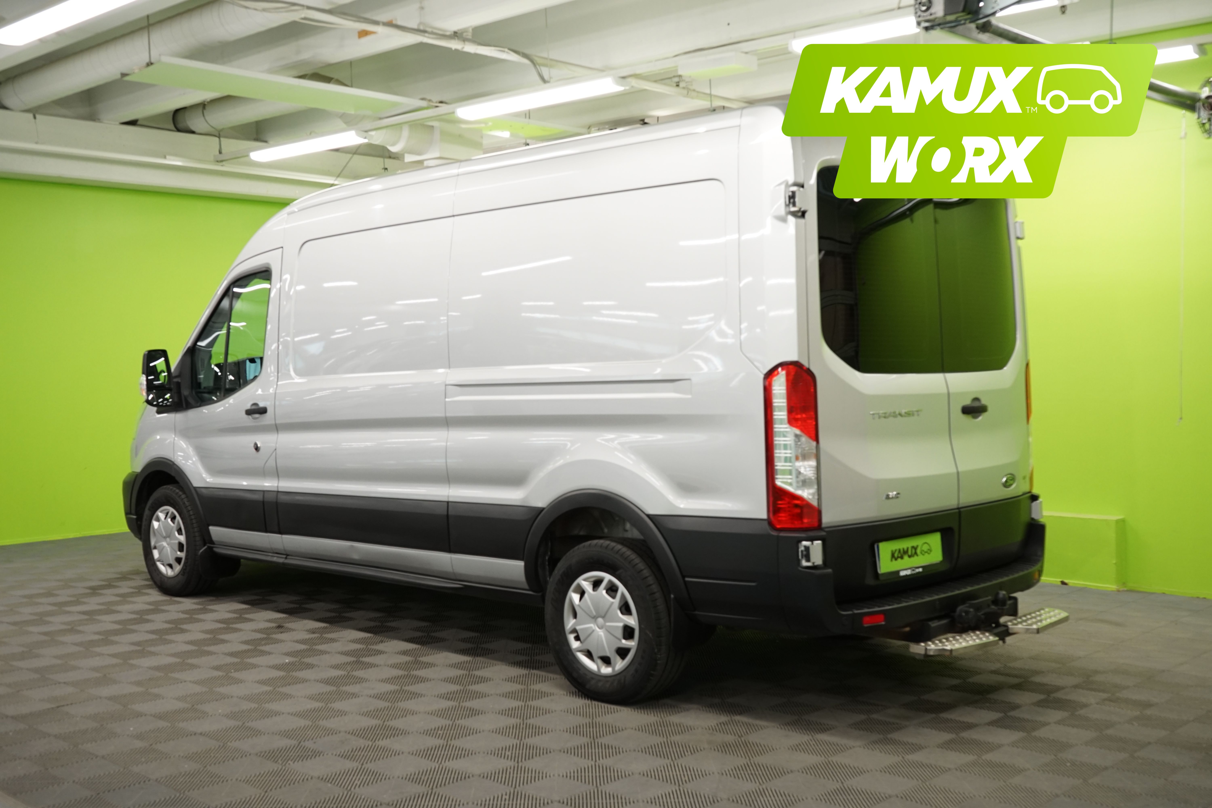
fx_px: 1279
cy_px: 404
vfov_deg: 35.1
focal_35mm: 38
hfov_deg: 50.7
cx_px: 606
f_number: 6.3
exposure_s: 1/50
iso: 1000
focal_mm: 38
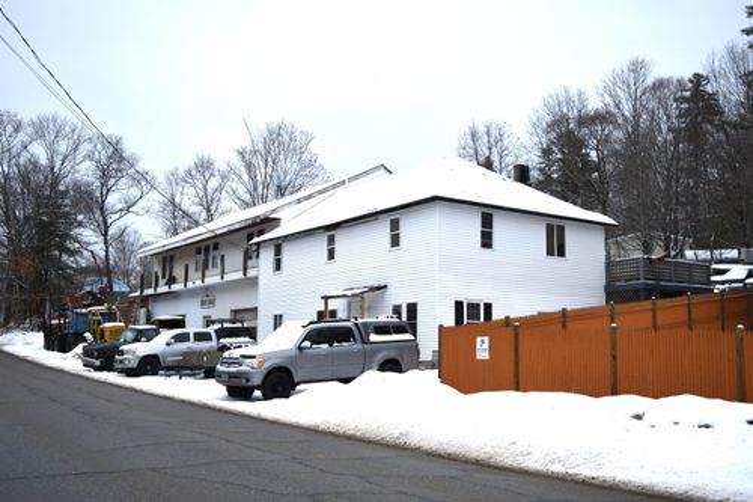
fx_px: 815
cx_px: 376
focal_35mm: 39
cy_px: 251
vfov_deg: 34.2
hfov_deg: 49.6
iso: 100
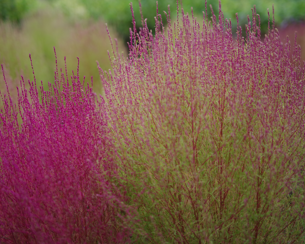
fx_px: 515
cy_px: 121
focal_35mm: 57
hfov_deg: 33.0
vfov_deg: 26.7
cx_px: 139
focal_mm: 50
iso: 100
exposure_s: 1/640
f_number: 1.4
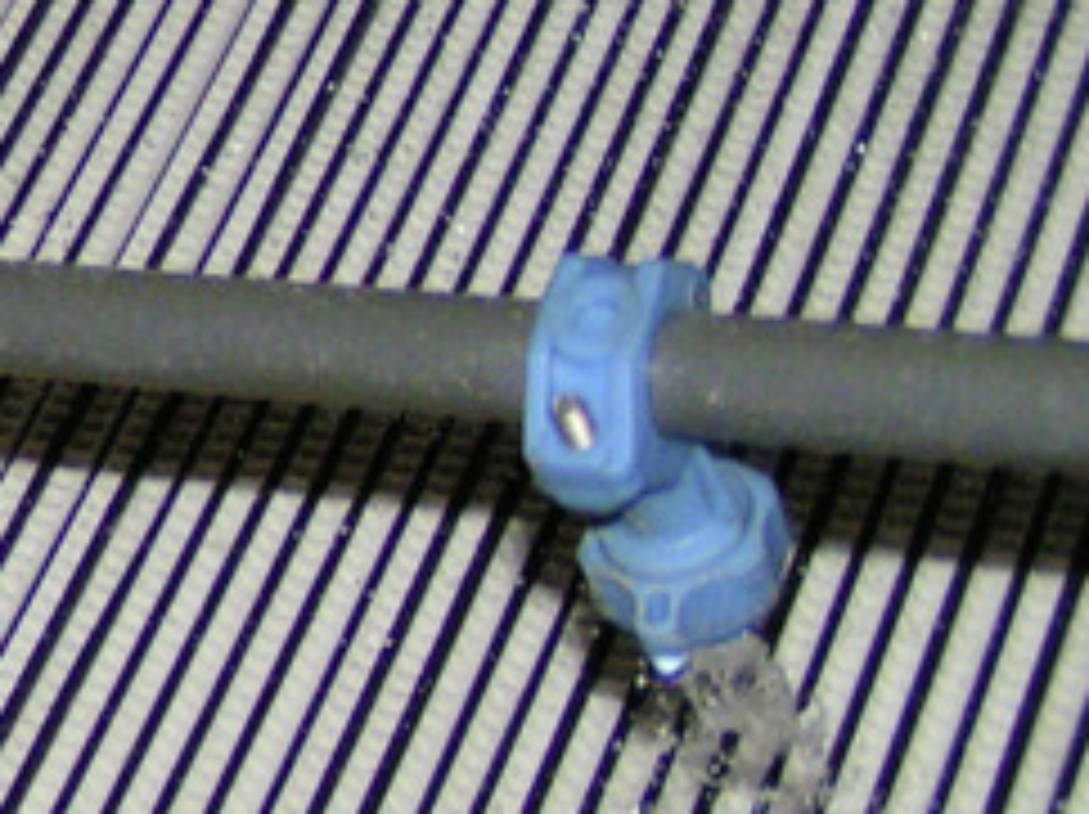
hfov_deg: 13.1
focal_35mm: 137
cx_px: -828
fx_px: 4306
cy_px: 153
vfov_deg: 10.8
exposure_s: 1/40
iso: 200
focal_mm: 5.8
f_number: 2.8
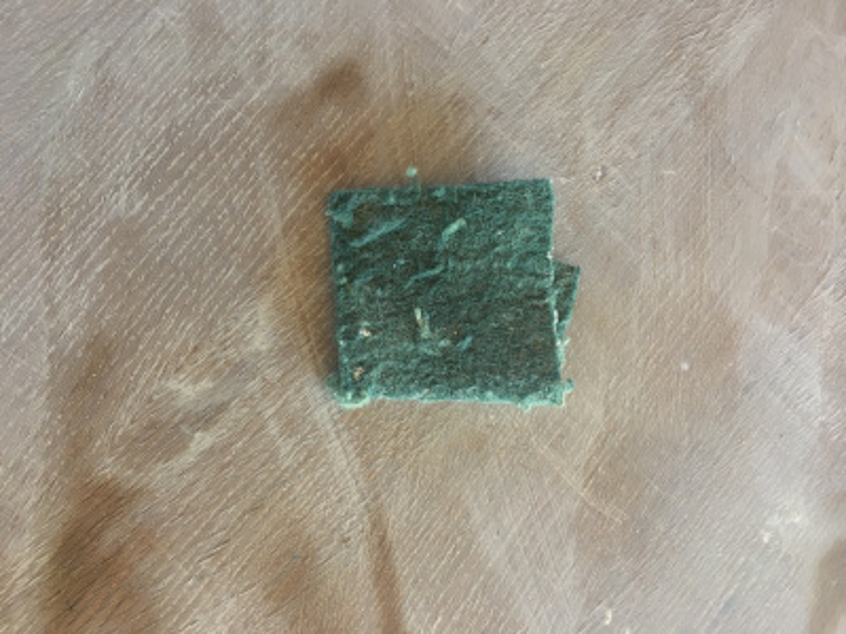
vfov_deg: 48.2
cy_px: 317
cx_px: 423
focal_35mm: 29
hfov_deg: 61.7
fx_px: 709
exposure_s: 1/33
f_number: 2.2
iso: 80
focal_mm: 4.15
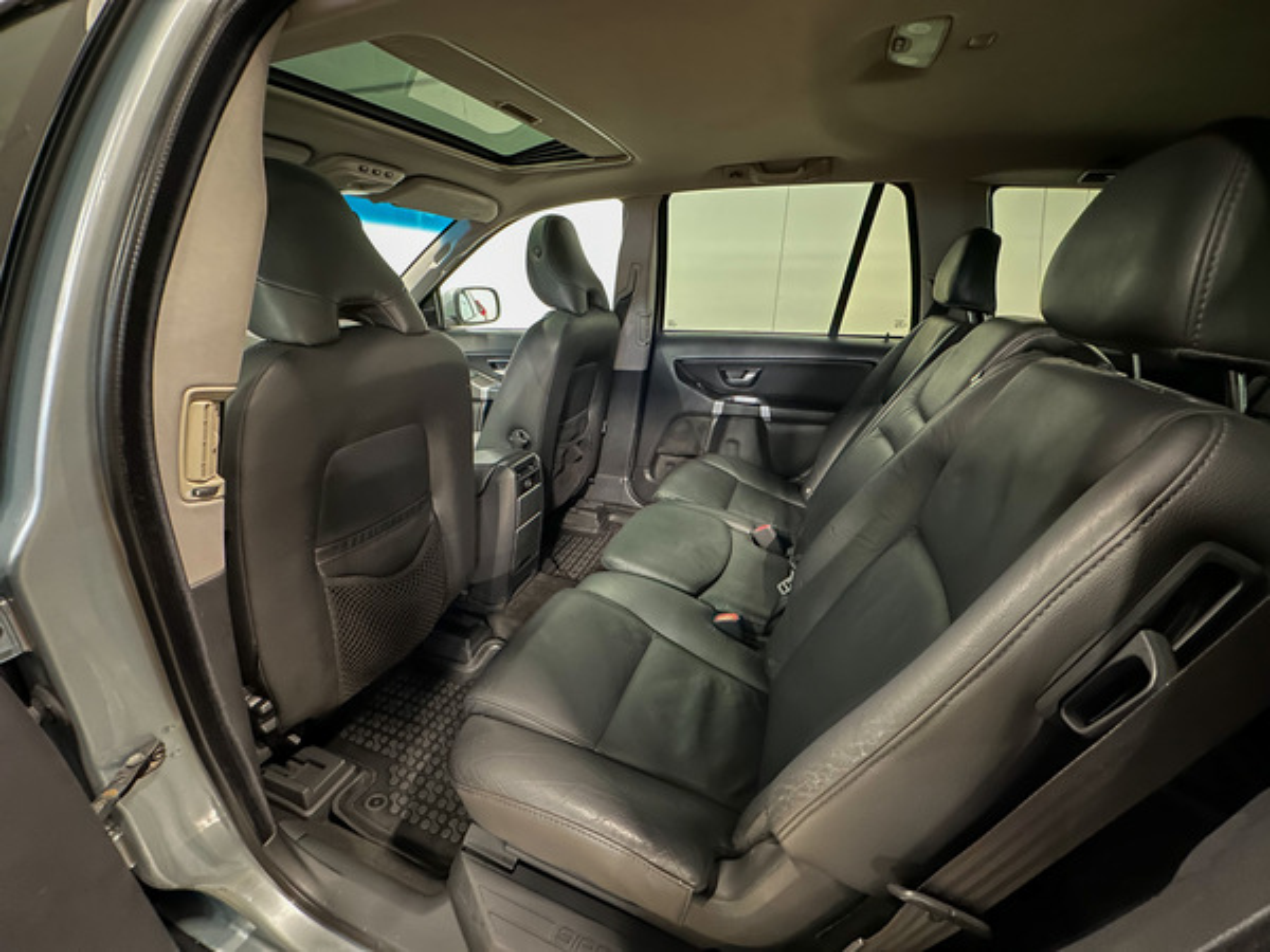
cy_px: 476
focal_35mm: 14
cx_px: 635
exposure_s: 1/8
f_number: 2.2
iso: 2000
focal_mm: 2.22
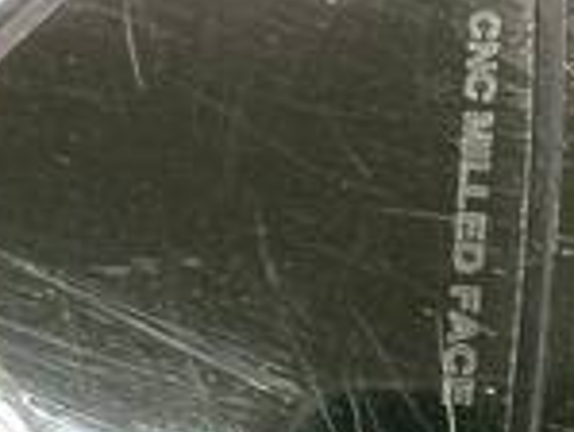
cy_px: 301
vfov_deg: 11.1
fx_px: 2207
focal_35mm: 133
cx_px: 8
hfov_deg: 14.6
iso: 160
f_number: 2.4
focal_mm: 3.3
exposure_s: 1/30
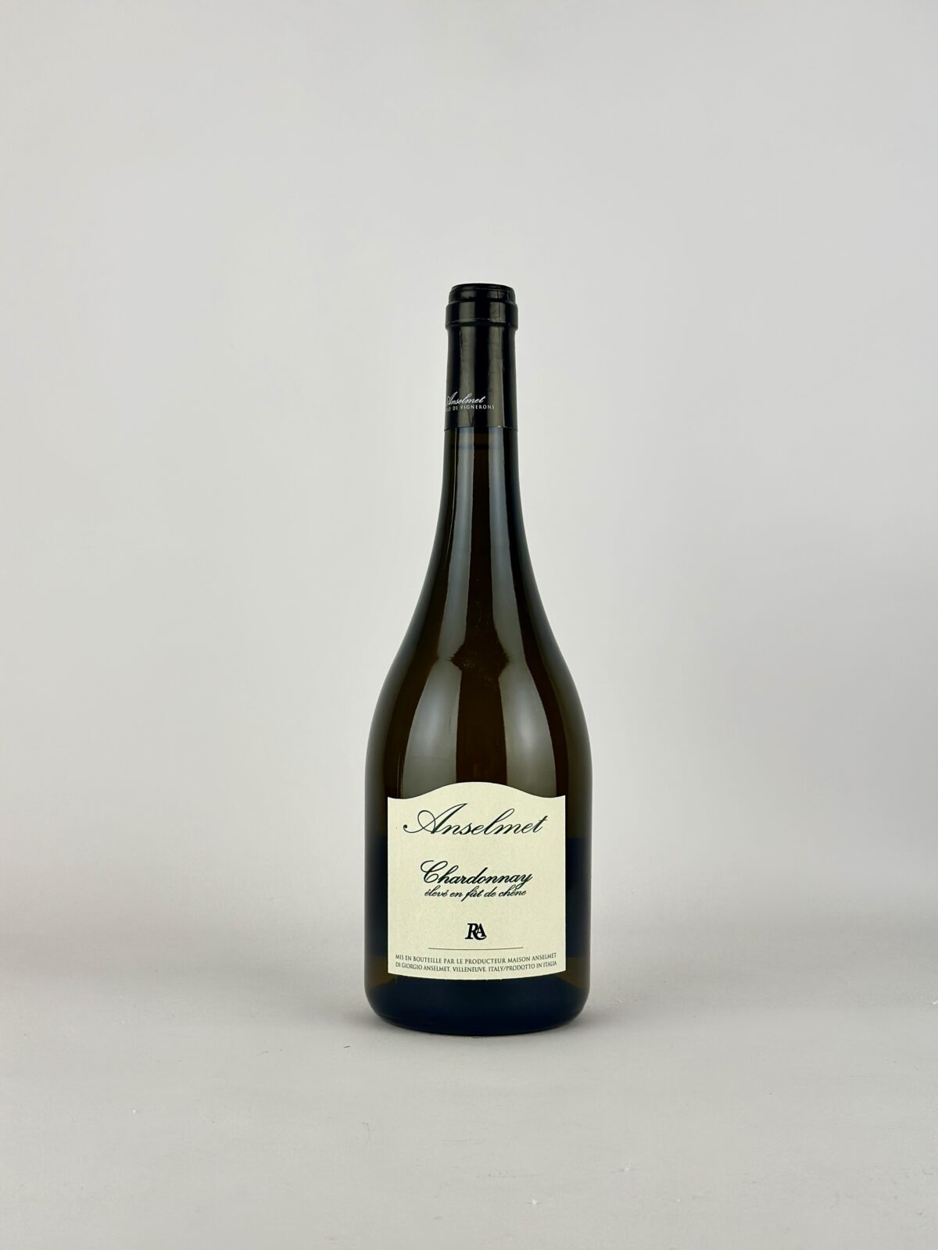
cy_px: 625
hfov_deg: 30.3
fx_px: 1734
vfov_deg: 39.7
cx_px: 469
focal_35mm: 48
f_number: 1.78
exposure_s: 1/858
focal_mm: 6.86
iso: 80
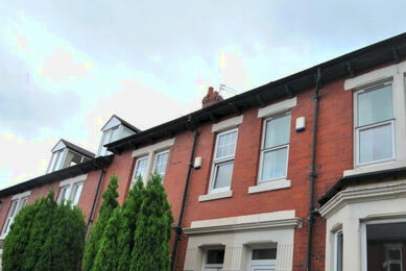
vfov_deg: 46.3
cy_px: 203
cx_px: 258
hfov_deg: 66.2
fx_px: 305
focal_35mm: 27
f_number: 6.3
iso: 100
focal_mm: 10
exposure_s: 1/160
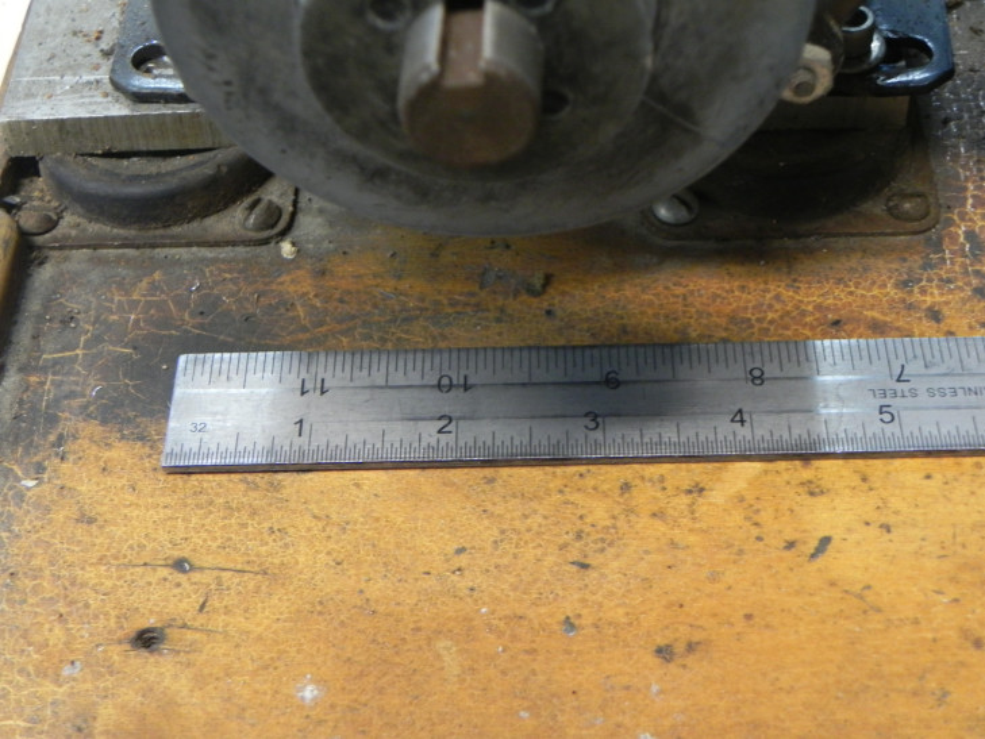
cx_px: 492
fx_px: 1651
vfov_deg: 25.2
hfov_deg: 33.2
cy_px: 370
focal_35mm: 58
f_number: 3.5
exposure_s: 1/9.8
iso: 400
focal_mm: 10.3
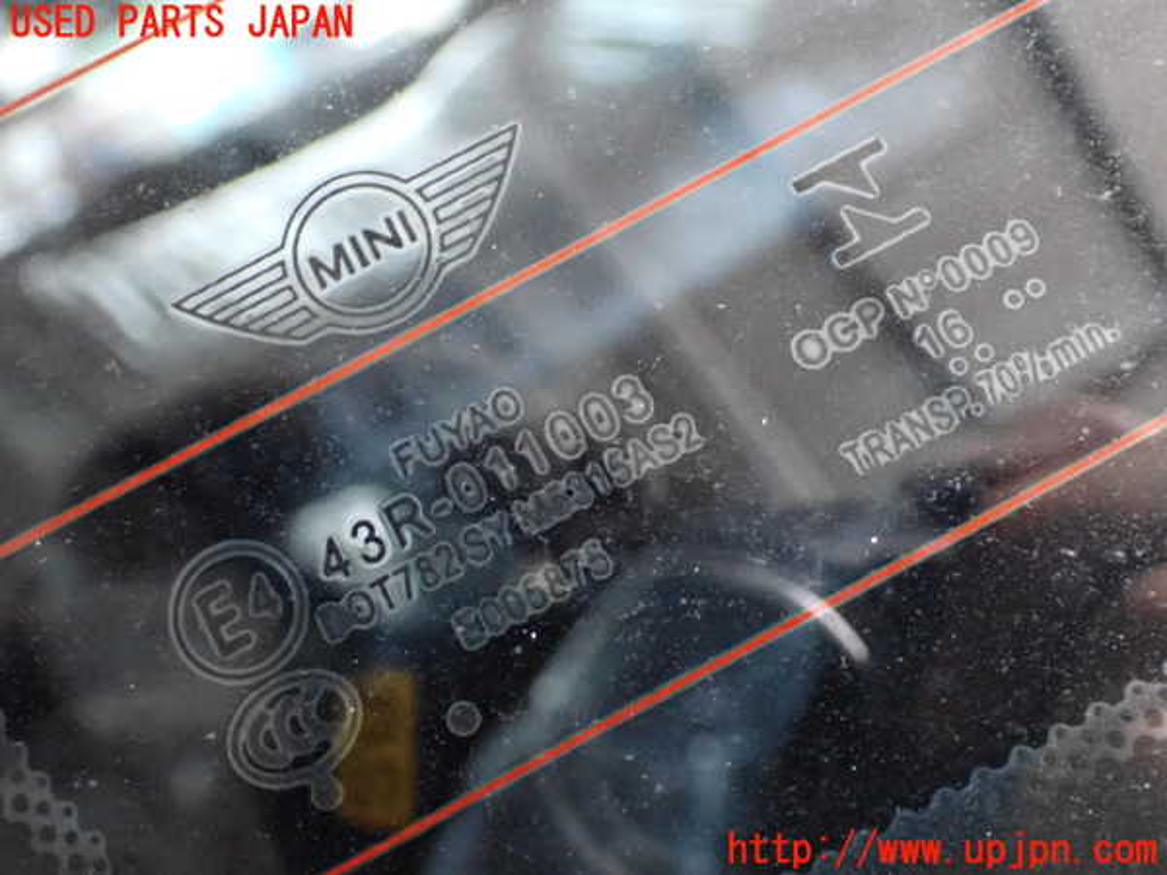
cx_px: 584
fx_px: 1584
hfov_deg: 40.4
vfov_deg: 30.9
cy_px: 438
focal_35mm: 47
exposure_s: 1/50
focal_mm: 8.4
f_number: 3.1
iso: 2500
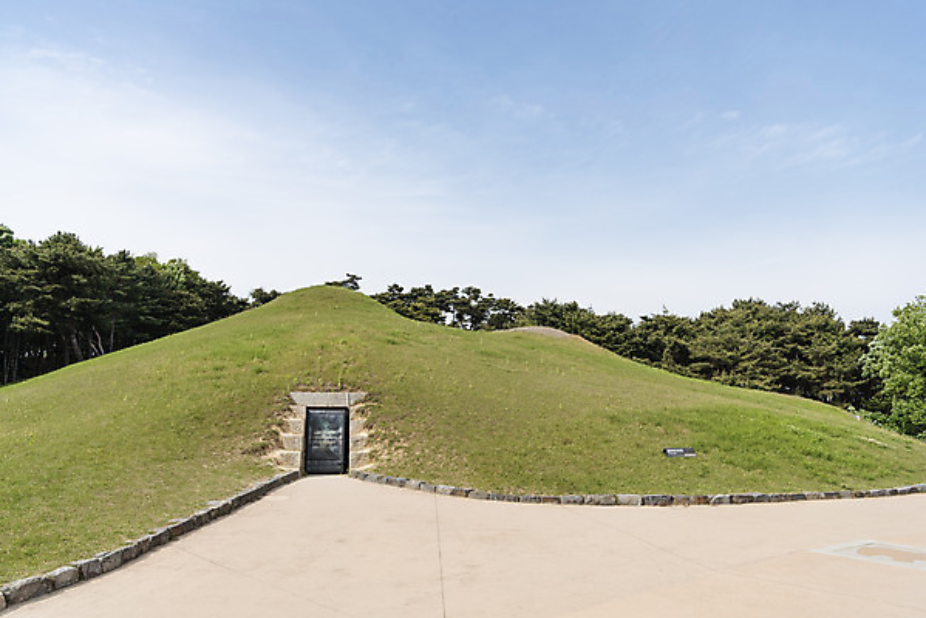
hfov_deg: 63.6
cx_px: 463
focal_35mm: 29
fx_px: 746
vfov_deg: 45.0
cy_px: 309
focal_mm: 29
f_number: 5
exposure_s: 1/800
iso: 100
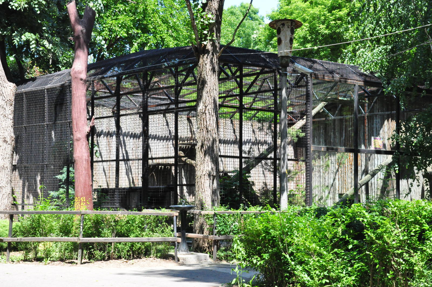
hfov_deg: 29.9
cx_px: 216
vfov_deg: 20.1
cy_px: 144
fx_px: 809
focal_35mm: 68
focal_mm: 45
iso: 3200
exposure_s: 1/800
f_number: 14
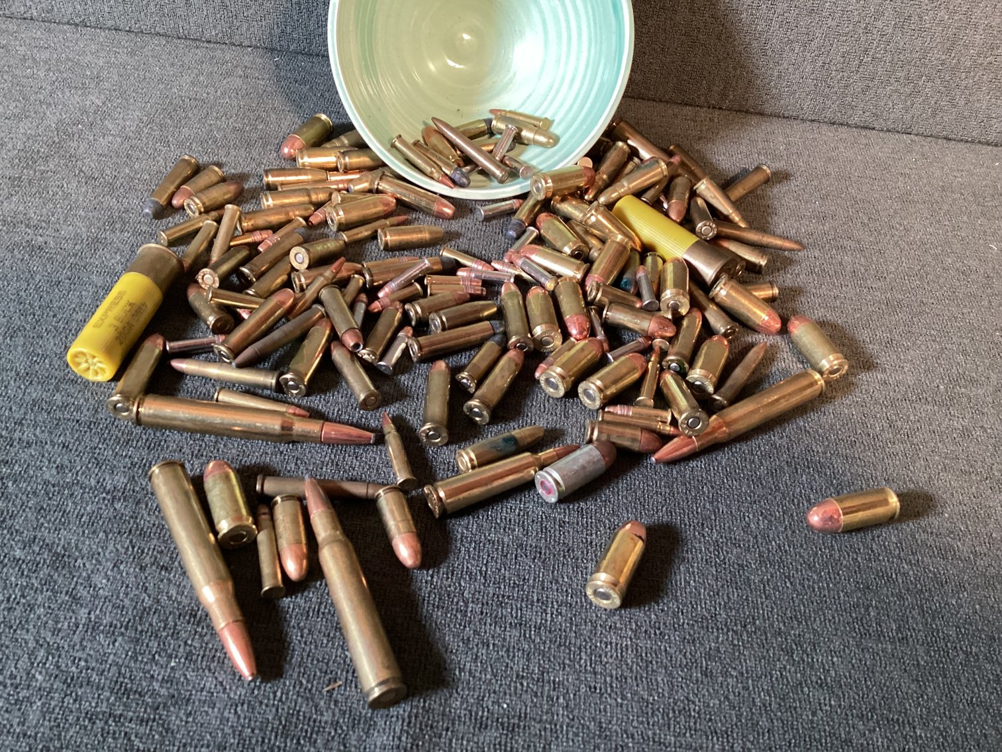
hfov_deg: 58.3
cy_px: 376
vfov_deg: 45.4
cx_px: 501
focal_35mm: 31
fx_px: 897
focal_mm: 3.3
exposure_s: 1/30
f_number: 2.4
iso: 400
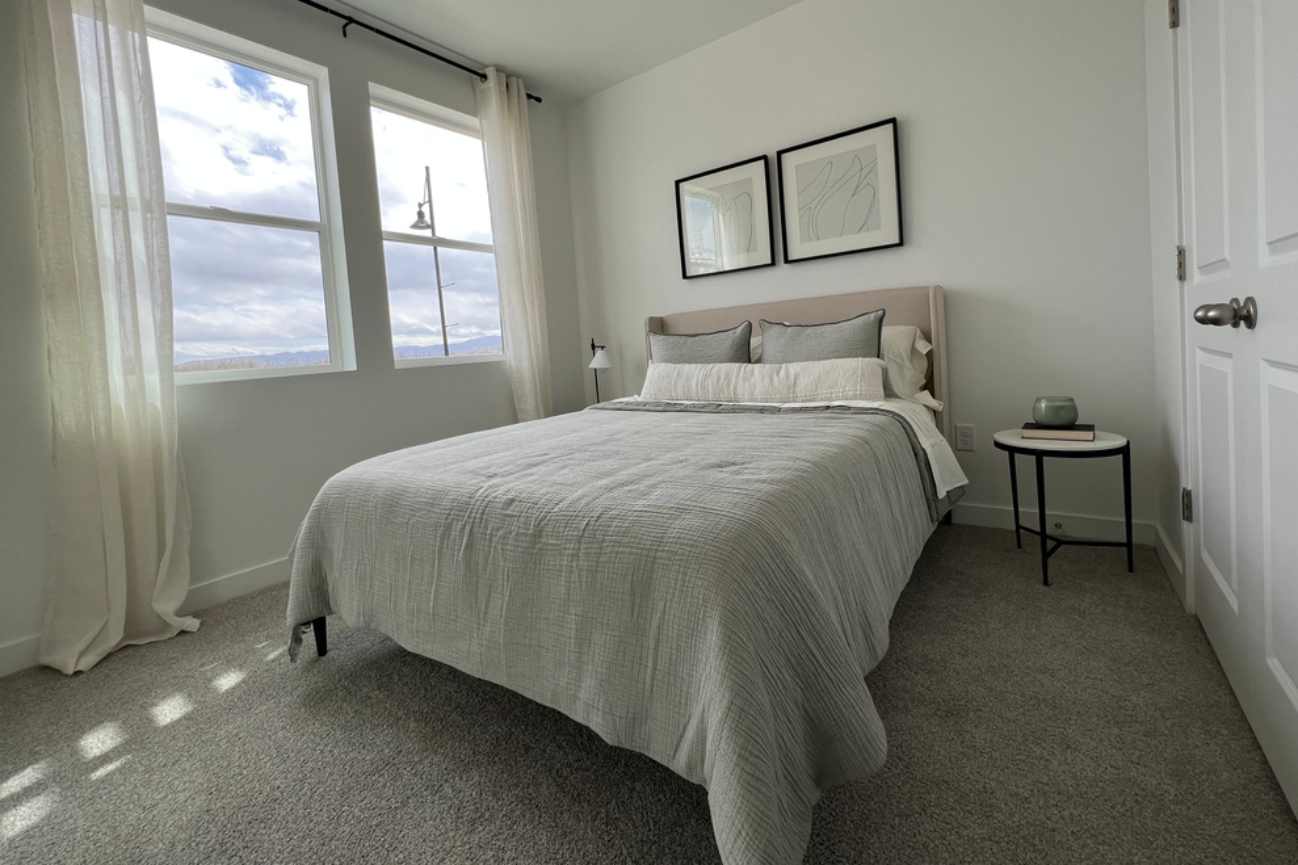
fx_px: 505
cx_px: 663
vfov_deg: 80.8
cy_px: 375
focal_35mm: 14
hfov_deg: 104.2
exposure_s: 1/339
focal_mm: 1.57
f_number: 1.8
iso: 32
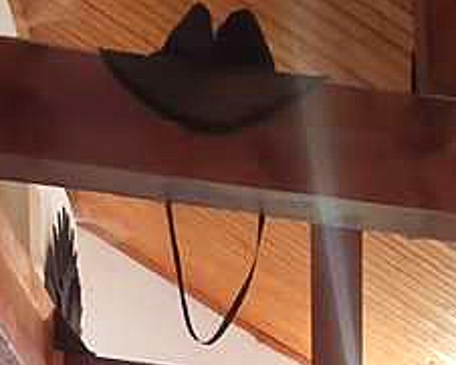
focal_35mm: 110
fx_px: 1485
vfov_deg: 10.8
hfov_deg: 17.4
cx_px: 303
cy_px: 1003
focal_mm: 2.23
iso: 640
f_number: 2.2
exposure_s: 1/20
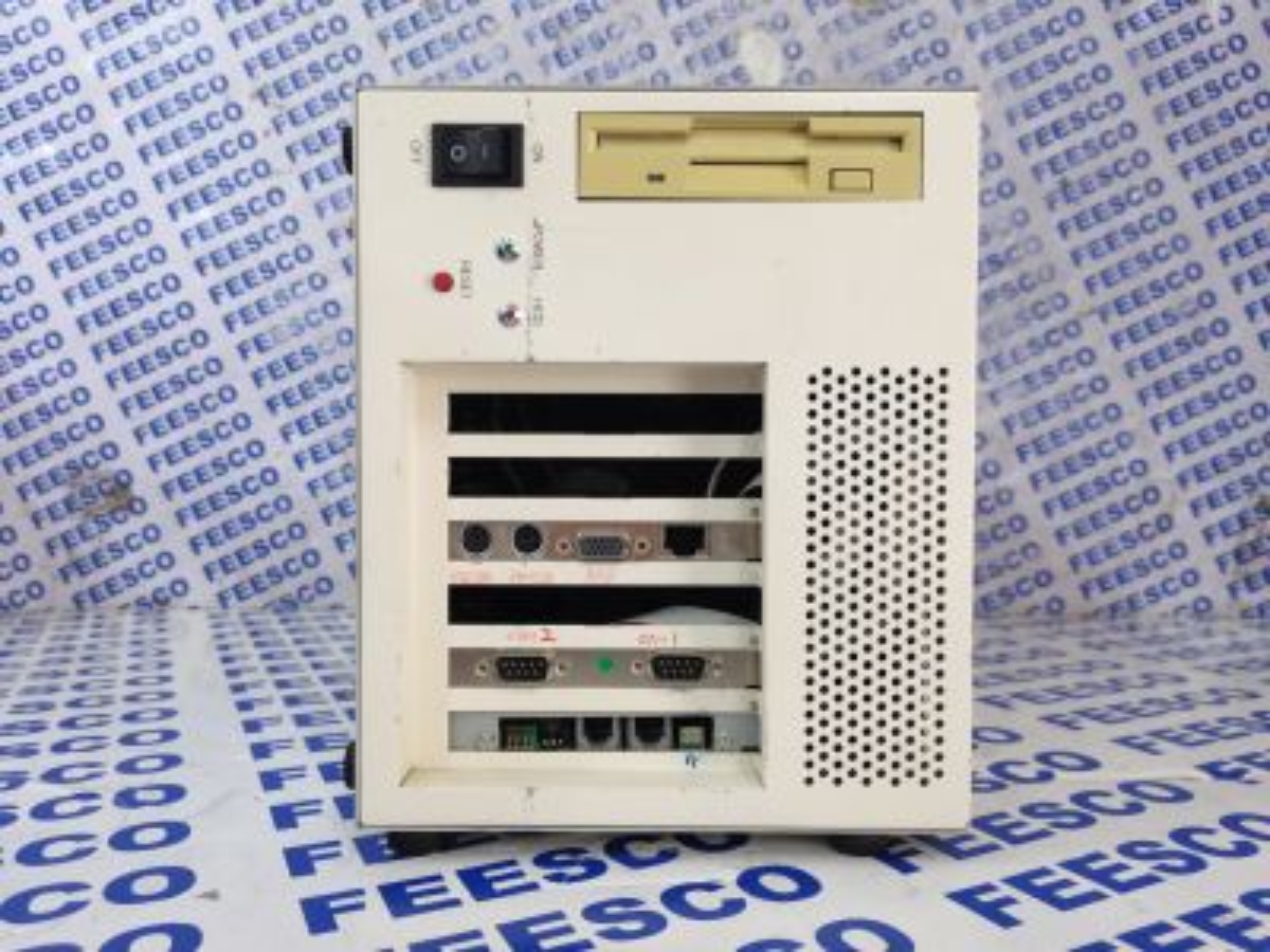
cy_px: 476
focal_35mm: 26
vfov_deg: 53.1
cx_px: 635
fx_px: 954
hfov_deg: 67.3
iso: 500
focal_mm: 5.58
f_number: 1.8
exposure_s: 1/40
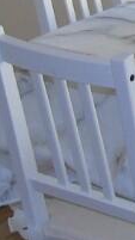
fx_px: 885
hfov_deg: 8.1
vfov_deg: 14.5
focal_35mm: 139
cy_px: -109
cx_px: 303
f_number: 3.4
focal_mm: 4.4
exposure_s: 1/30
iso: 100
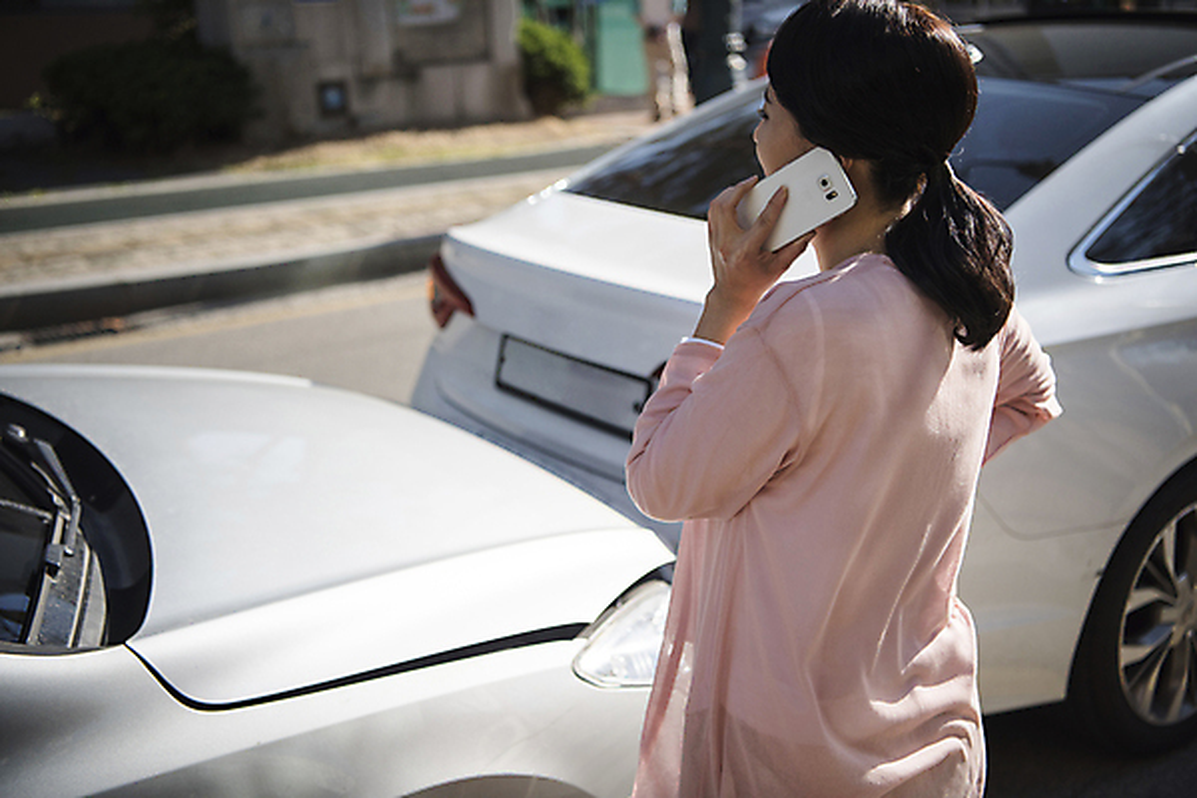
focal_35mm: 46
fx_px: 1529
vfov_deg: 29.2
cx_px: 598
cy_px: 399
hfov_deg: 42.7
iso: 160
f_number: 2.8
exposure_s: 1/4000
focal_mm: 46
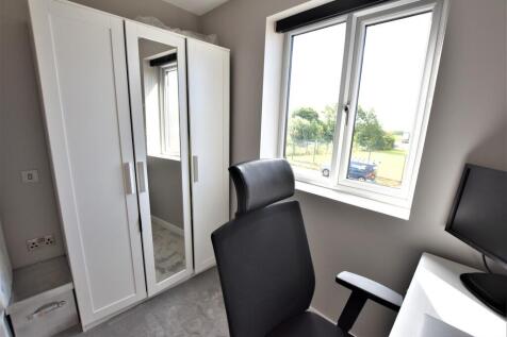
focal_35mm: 15
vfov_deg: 77.3
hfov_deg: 100.4
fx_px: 211
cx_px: 254
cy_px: 168
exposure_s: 1/250
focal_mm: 10
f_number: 5.6
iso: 400
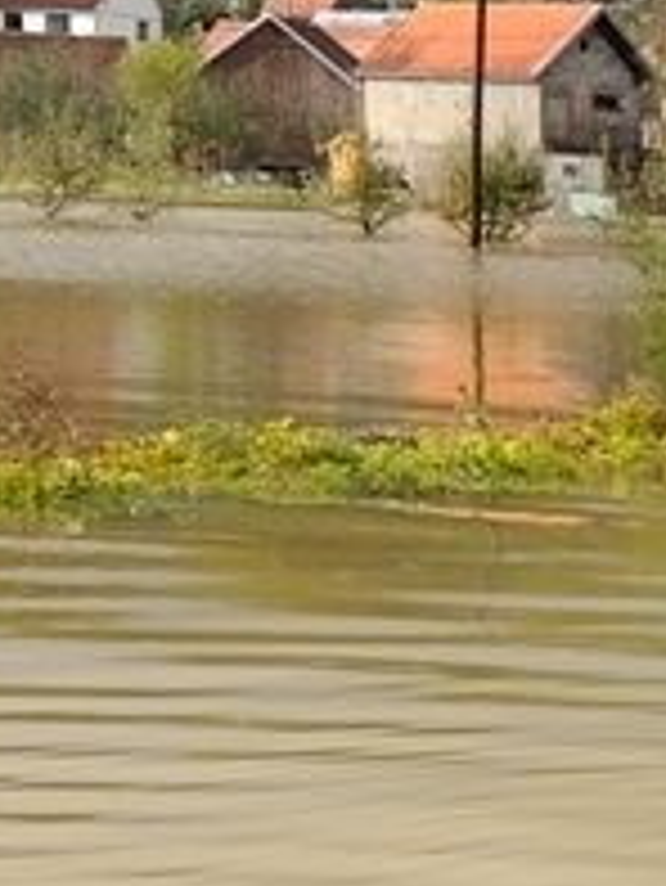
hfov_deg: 10.2
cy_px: 783
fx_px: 3459
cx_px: 1318
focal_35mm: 135
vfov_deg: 14.5
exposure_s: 1/759
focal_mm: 3.93
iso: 40
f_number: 1.7
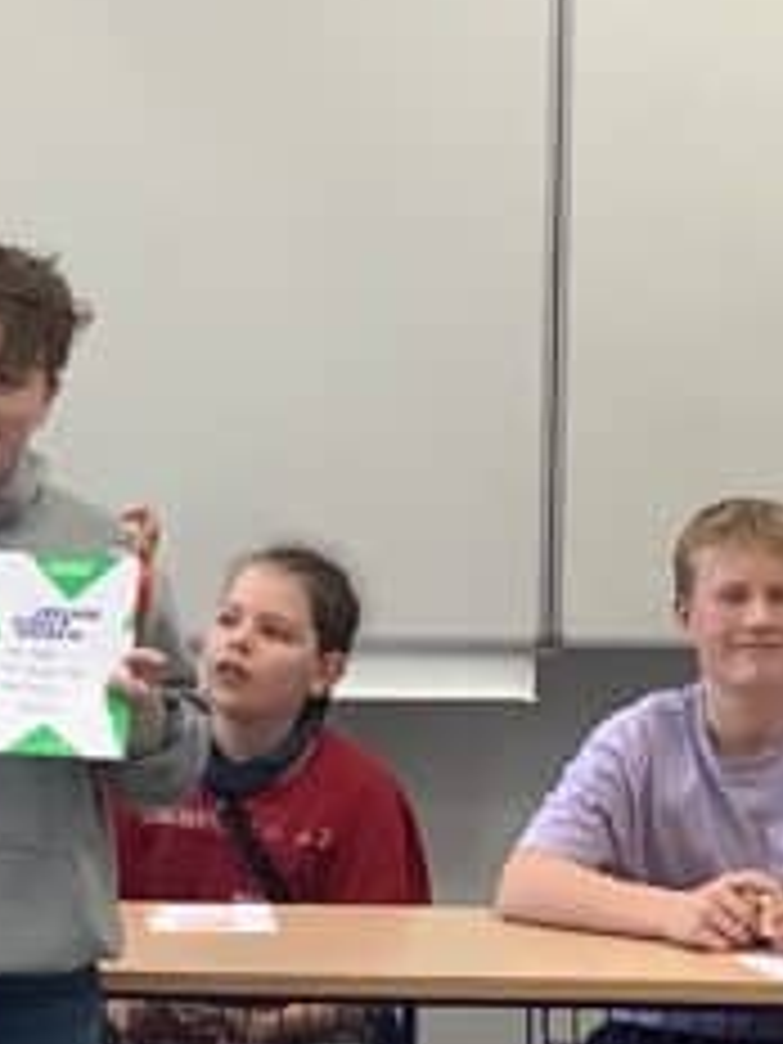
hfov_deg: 10.8
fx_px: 4132
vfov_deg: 14.4
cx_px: 216
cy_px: 540
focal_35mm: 137
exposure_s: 1/60
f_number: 2.4
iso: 100
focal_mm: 3.3
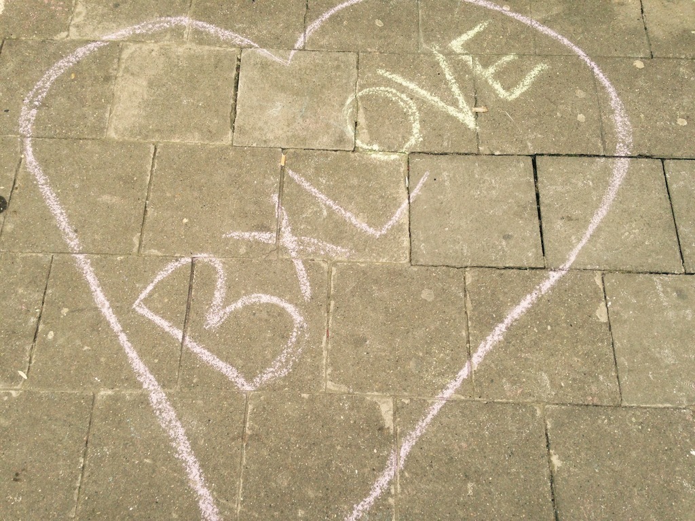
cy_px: 260
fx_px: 663
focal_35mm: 33
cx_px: 348
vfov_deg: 42.9
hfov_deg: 55.4
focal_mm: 4.12
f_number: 2.4
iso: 80
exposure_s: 1/120
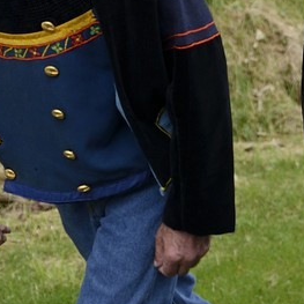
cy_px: 81
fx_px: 1232
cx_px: 800
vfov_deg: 14.0
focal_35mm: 124
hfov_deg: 11.1
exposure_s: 1/400
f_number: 4.5
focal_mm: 24
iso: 400
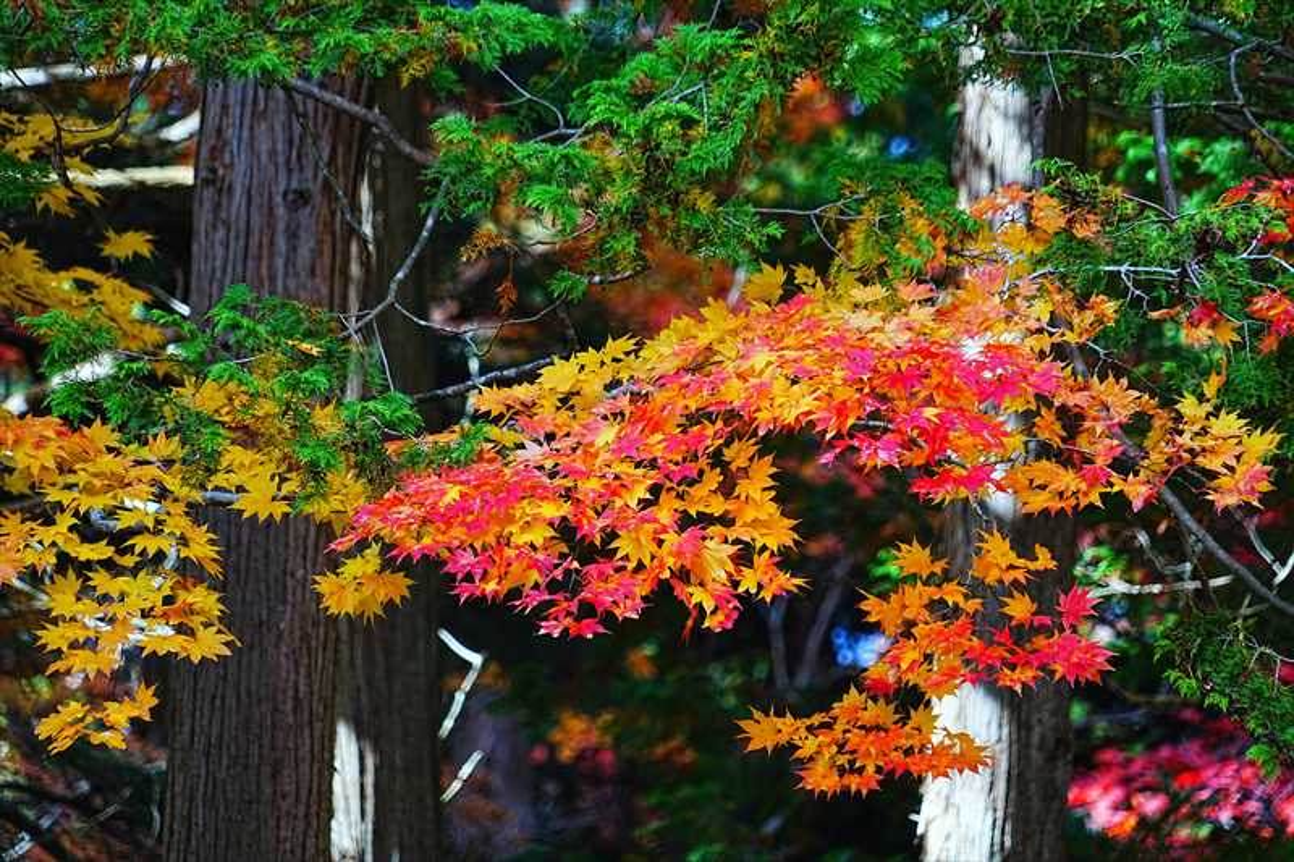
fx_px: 8624
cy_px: 431
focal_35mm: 240
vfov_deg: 5.7
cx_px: 647
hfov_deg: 8.6
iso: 400
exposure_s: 1/250
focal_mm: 240
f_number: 6.3
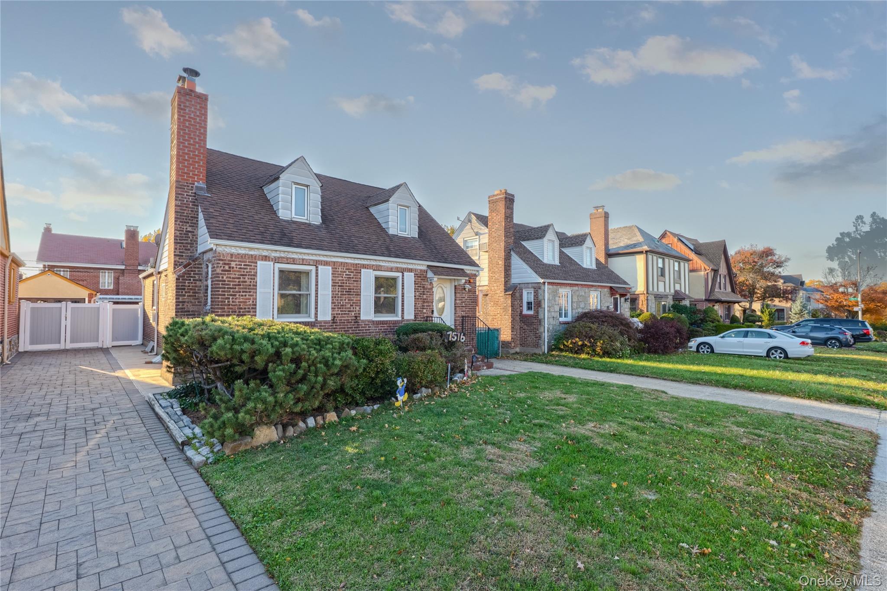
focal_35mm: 16
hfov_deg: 95.0
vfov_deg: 72.0
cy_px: 296
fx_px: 406
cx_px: 444
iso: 320
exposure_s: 1/1000
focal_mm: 16.5
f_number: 8
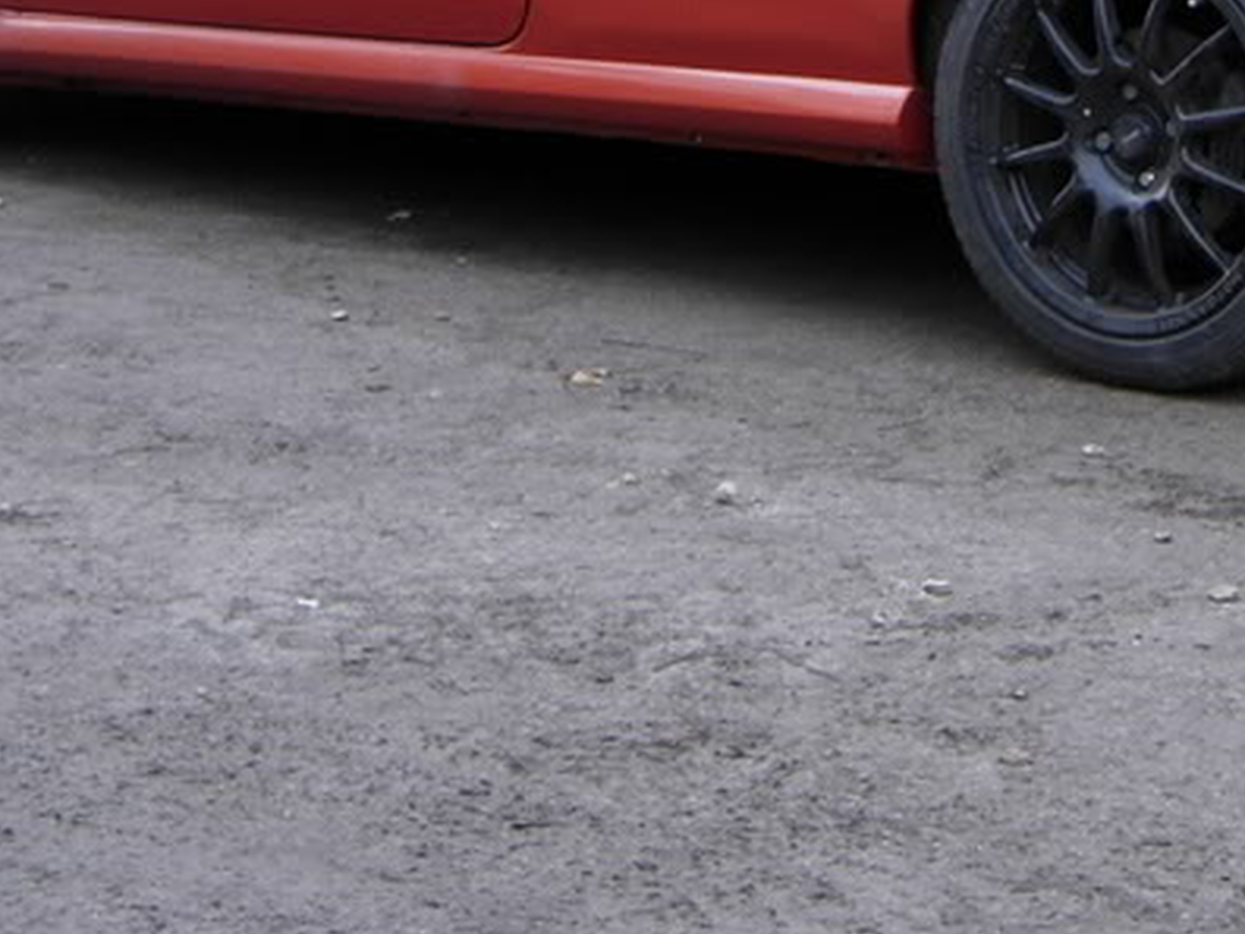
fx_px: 4460
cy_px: -261
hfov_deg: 15.8
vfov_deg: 11.6
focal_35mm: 124
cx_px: 902
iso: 50
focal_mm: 10.1
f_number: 3.1
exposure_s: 1/4.4
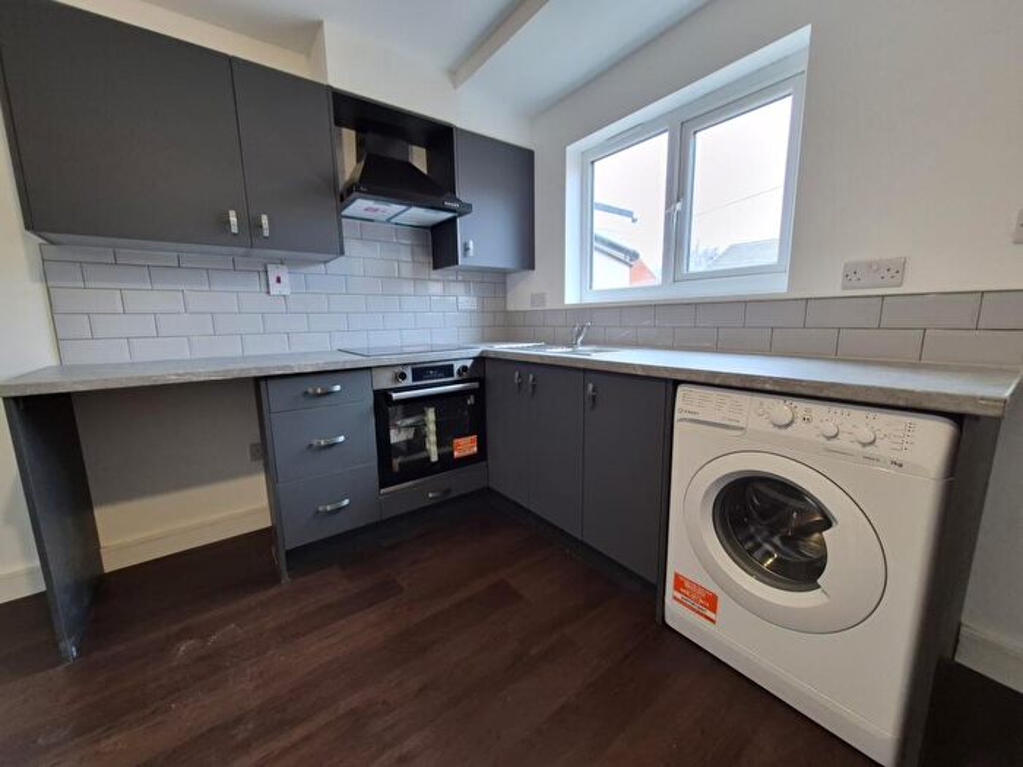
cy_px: 384
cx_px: 512
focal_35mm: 13
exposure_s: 1/50
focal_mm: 1.74
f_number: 2.2
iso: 250
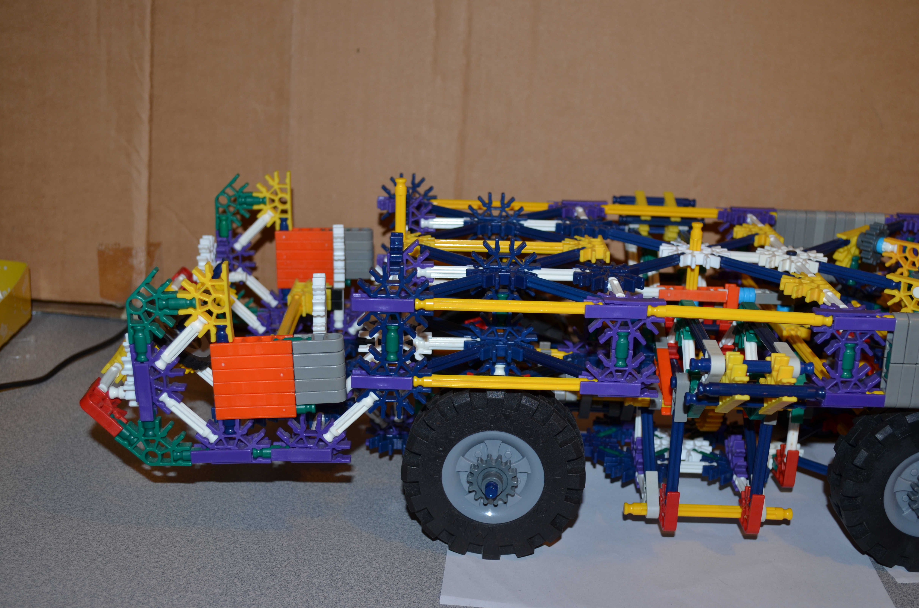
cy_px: 304
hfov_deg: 41.2
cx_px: 460
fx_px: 1223
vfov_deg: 28.0
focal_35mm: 48
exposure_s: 1/30
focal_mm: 32
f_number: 5.6
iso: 200
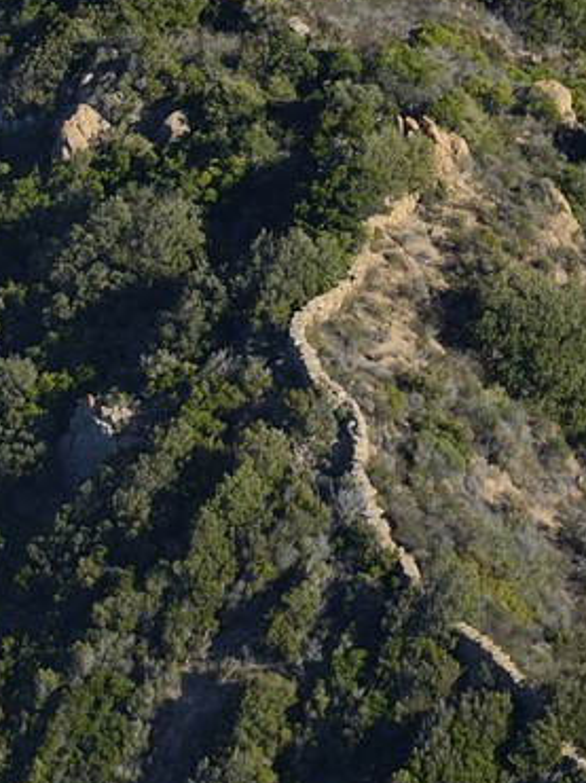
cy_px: -895
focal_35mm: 832
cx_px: 434
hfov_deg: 1.8
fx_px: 18801
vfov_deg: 2.4
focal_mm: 200
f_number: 7.1
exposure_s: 1/800
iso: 400
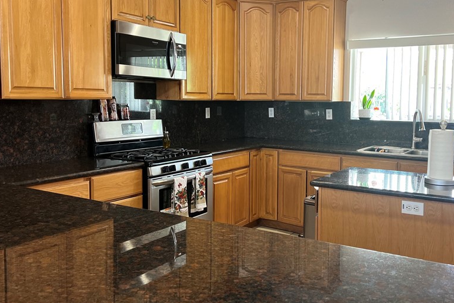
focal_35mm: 36
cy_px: 132
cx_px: 267
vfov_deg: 36.8
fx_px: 454
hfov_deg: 52.8
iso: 200
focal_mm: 5.7
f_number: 1.5
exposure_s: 1/60
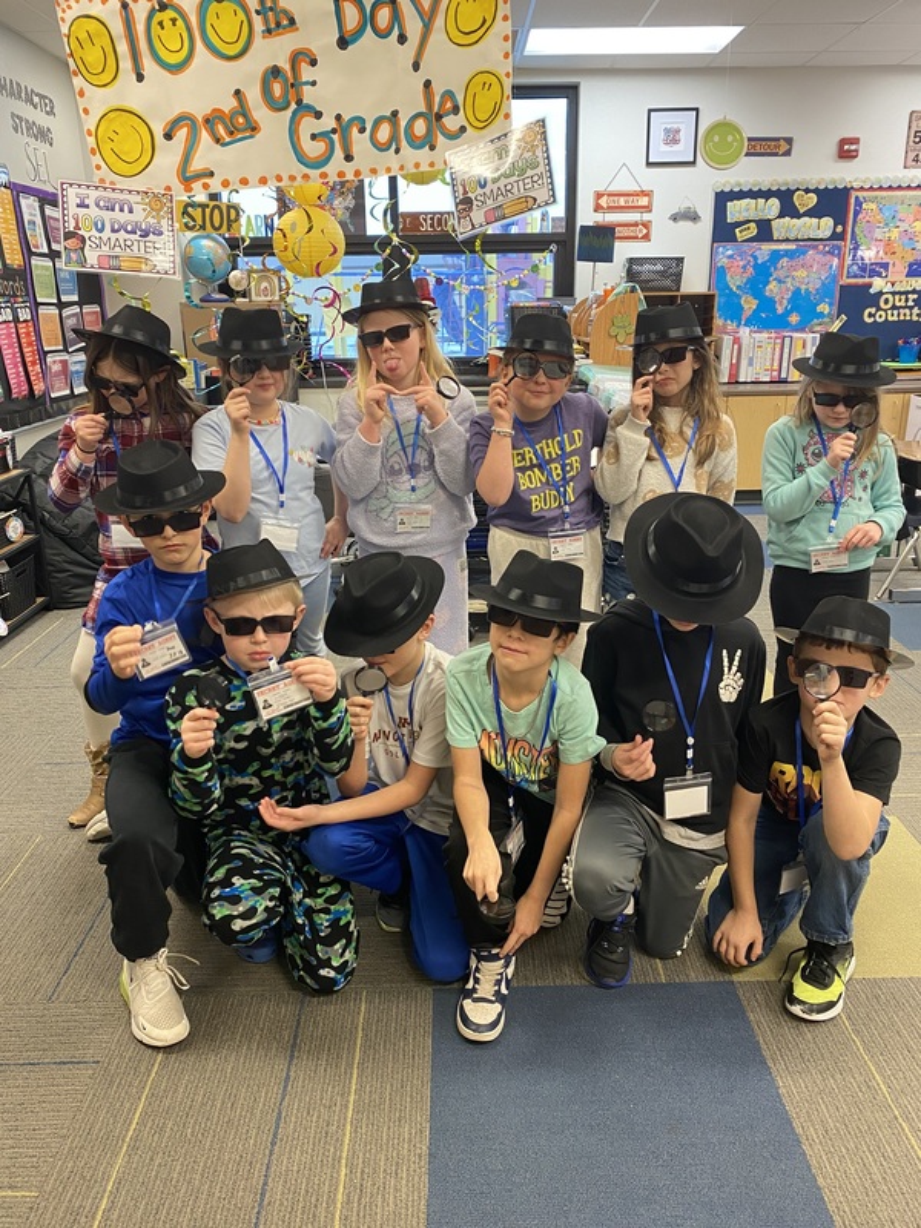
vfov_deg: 67.3
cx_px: 460
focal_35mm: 26
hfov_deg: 53.1
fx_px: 922
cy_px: 614
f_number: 1.8
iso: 125
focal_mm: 4.25
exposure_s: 1/60
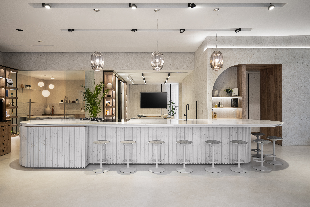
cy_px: 104
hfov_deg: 79.9
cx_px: 155
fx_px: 185
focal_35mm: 22
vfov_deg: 58.3
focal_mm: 21.5
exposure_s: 1/1.67
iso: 320
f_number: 10
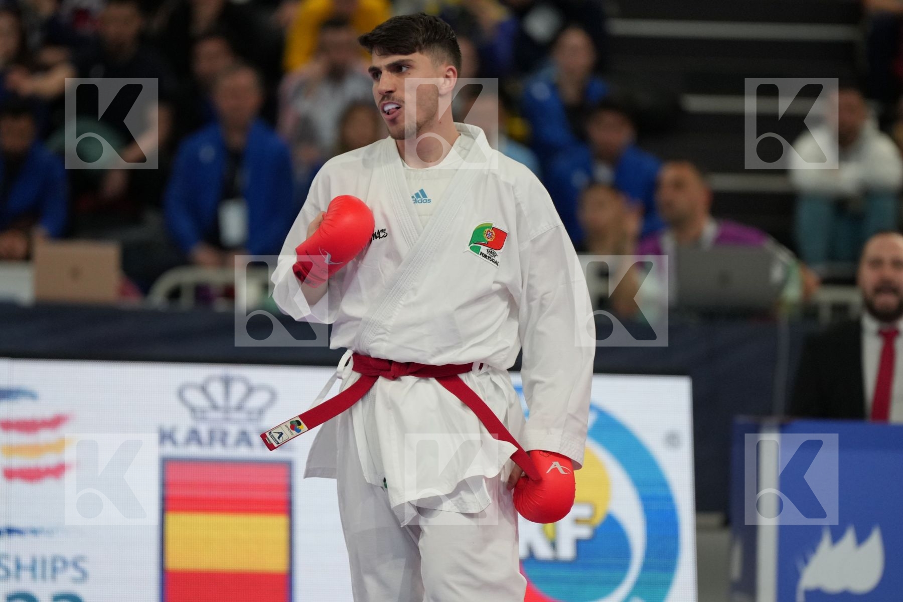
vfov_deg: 4.6
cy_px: 301
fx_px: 7524
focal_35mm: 300
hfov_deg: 6.9
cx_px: 452
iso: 1600
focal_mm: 200
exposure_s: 1/1000
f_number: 2.8
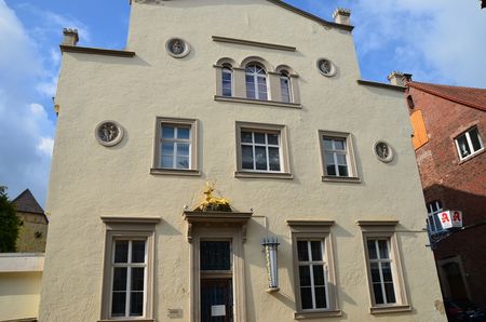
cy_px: 161
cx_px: 243
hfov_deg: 67.5
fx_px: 364
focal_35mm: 27
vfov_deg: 47.7
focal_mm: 18
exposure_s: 1/125
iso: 100
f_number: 11
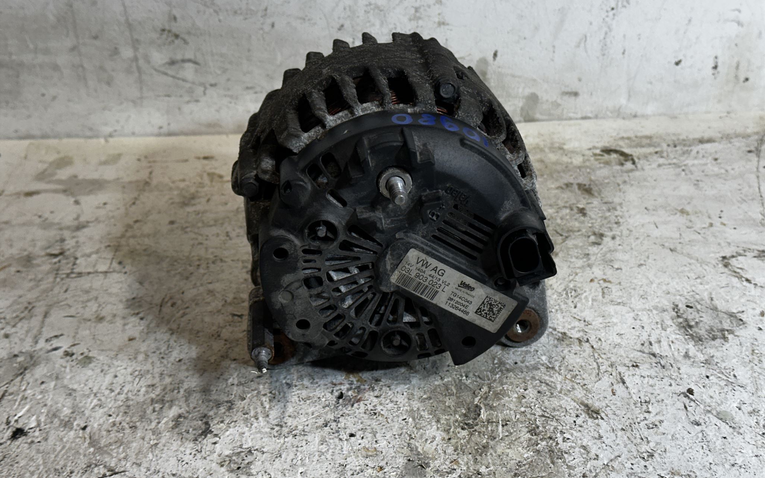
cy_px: 213
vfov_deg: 25.3
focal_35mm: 51
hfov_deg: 39.6
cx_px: 382
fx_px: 1063
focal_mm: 6.86
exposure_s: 1/100
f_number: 1.78
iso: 64
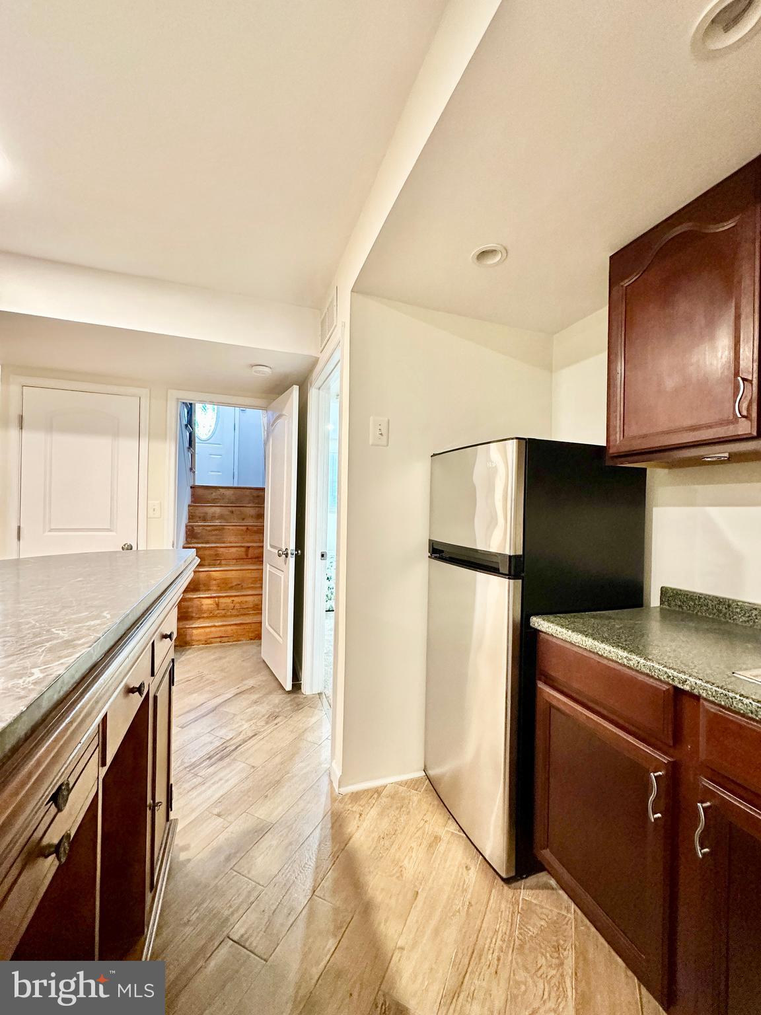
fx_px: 410
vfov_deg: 102.1
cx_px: 380
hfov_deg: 85.7
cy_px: 508
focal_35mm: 14
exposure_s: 1/60
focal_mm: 2.22
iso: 640
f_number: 2.2
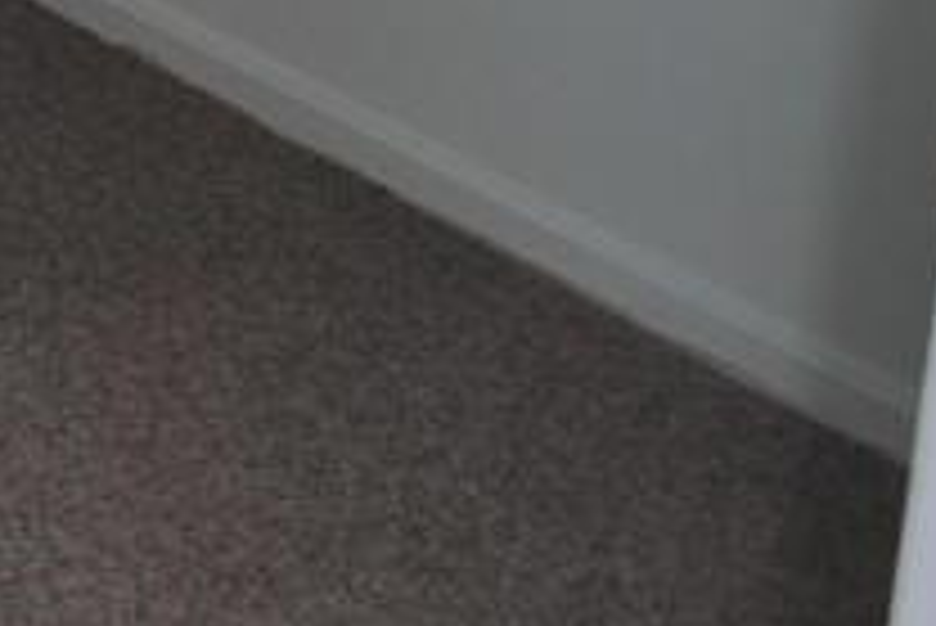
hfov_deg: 10.9
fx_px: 3877
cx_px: -1532
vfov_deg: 8.5
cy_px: -802
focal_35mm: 149
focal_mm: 18
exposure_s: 1/125
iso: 110
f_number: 3.5
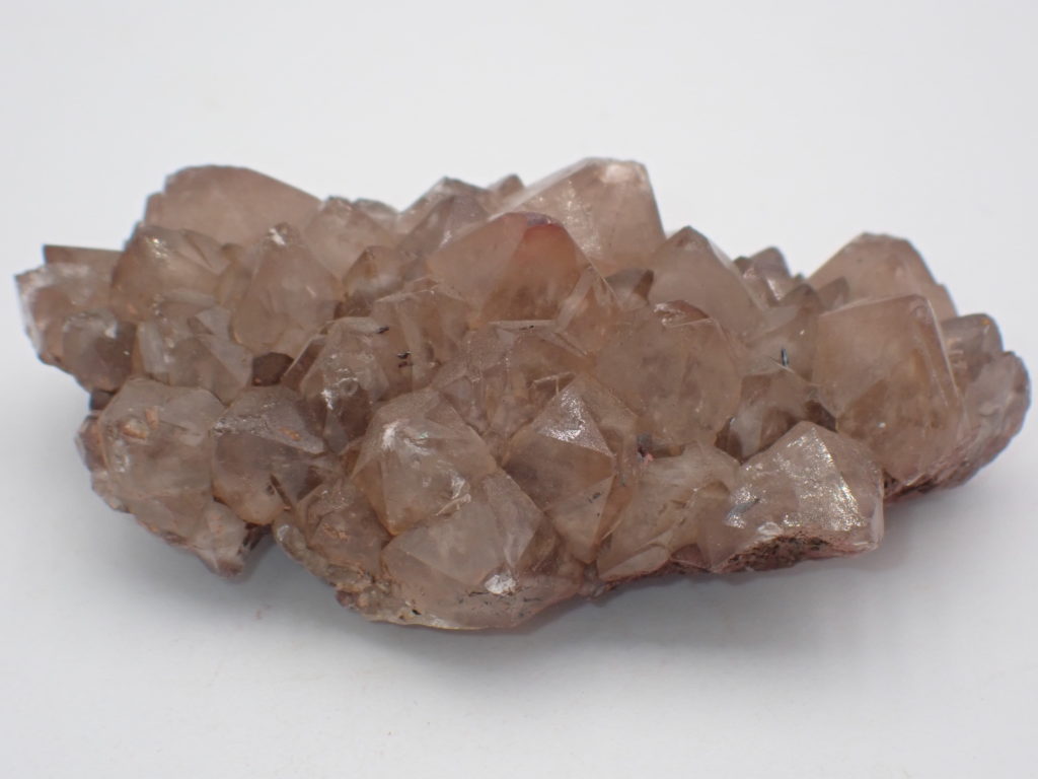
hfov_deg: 19.6
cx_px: 519
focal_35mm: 100
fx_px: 2999
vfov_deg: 14.8
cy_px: 390
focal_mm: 18
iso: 250
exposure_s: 1/100
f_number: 14
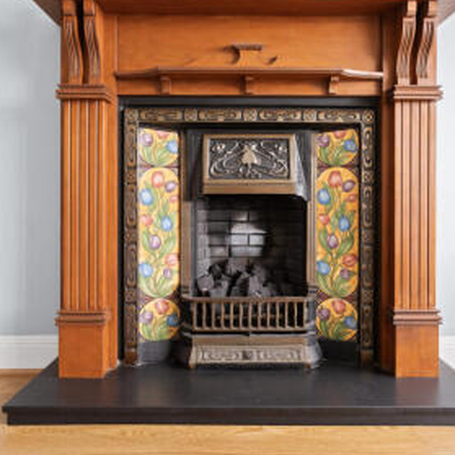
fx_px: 431
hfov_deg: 55.6
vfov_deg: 55.6
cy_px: 210
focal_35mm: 29
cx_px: 233
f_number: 5
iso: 640
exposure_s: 1/50
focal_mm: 20
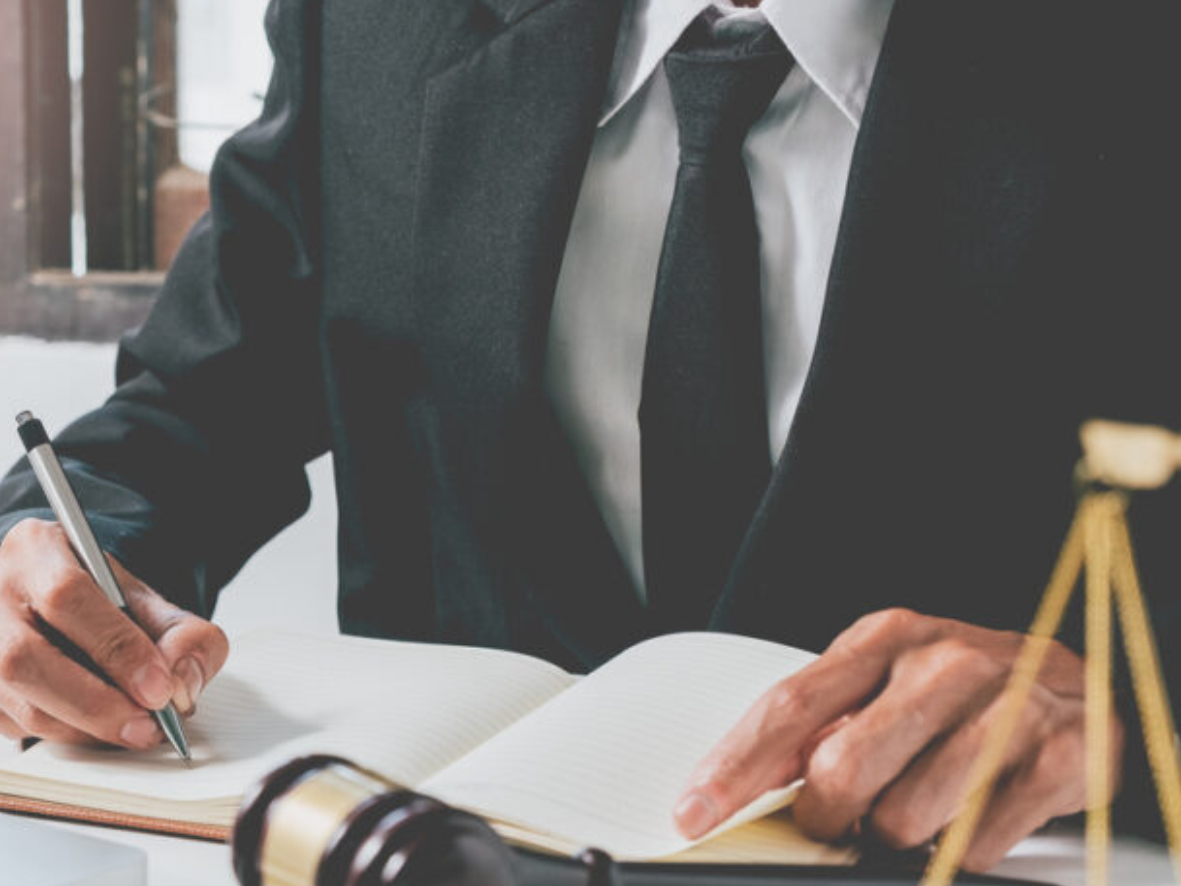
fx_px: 2593
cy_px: 625
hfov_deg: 25.2
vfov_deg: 19.3
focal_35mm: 76
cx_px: 225
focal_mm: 31.1
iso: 320
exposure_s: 1/60
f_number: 4
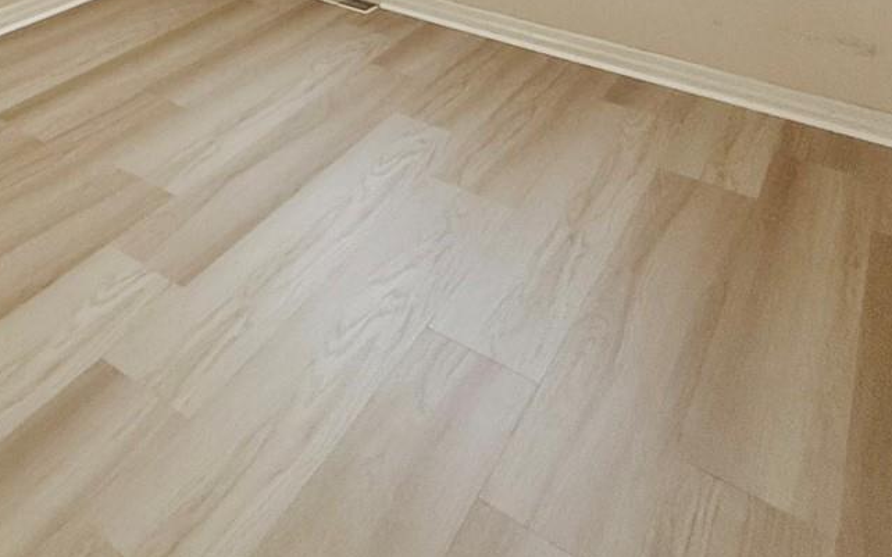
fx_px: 899
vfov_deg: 27.0
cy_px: -225
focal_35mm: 37
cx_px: 190
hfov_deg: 49.9
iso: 160
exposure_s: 1/120
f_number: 2.2
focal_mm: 2.22
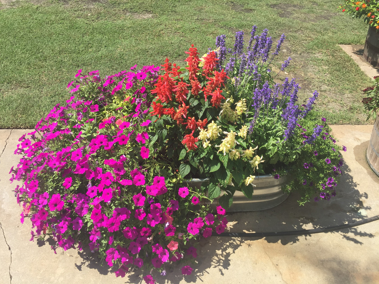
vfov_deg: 48.2
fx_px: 317
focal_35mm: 29
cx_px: 190
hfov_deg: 61.7
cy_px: 142
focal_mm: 4.15
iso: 32
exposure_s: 1/1068
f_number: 2.2
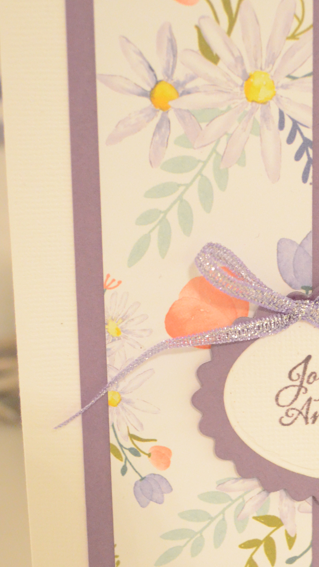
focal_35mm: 70
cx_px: 319
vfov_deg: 30.1
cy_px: 324
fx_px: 1053
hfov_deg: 16.9
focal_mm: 22
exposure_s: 1/25
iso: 3200
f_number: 4
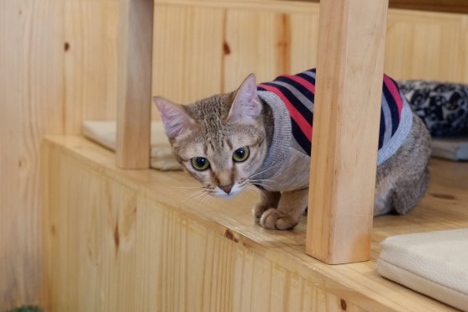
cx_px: 242
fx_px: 728
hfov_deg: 35.6
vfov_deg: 24.2
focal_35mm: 56
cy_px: 154
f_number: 5
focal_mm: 34
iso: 3200
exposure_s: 1/20
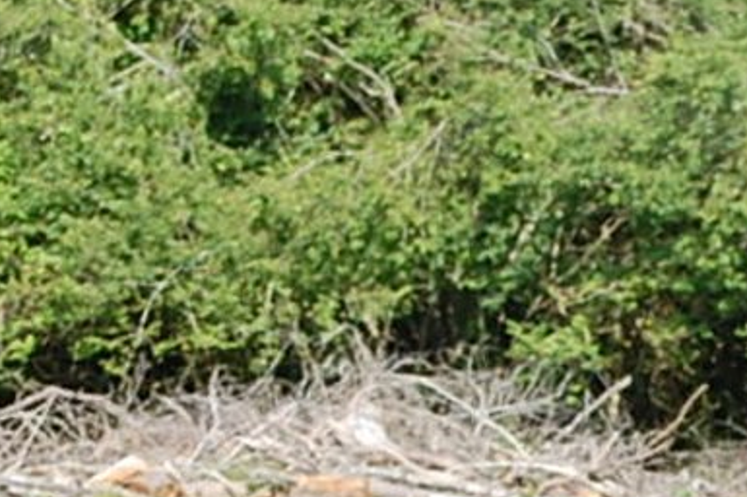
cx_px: 911
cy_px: 692
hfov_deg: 5.6
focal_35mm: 366
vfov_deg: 3.7
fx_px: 7592
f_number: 8
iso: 200
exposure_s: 1/250
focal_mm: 55
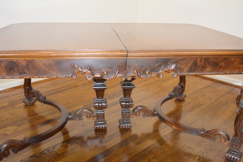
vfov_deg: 36.9
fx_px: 243
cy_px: 81
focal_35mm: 36
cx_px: 122
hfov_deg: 53.1
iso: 1100
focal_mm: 24
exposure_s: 1/60
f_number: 4
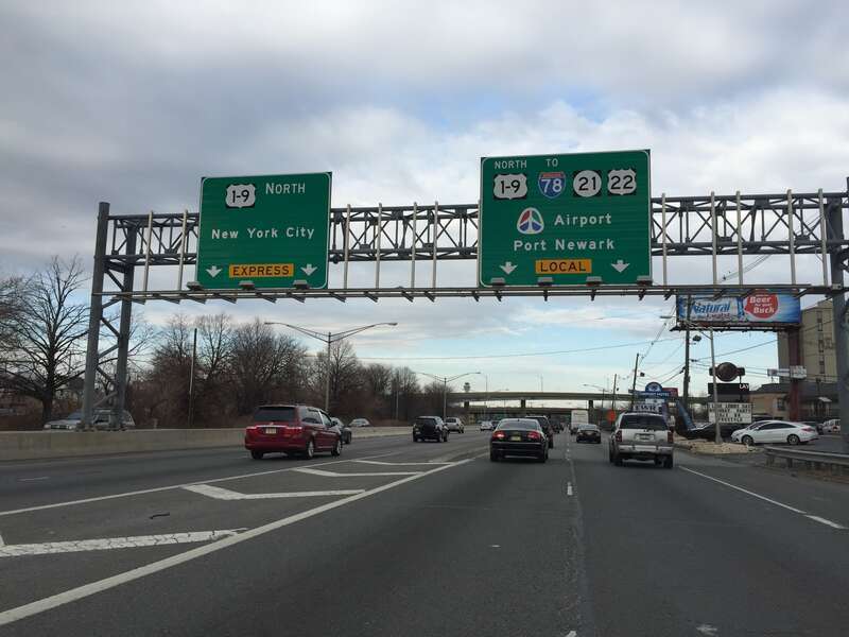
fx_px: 711
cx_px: 424
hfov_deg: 61.7
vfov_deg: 48.2
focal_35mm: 29
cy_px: 318
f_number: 2.2
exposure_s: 1/1236
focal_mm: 4.15
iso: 32
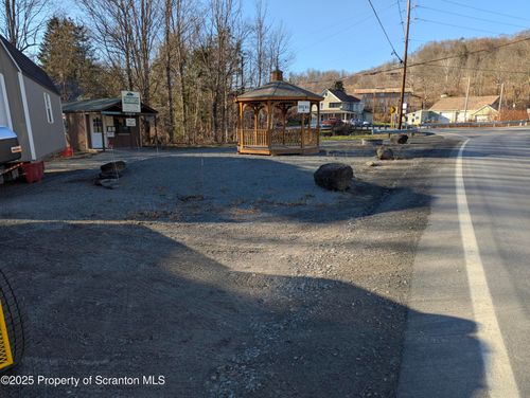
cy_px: 199
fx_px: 368
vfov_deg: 56.9
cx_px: 265
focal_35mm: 24
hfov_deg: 71.5
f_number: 1.85
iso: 38
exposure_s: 1/871
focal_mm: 6.81
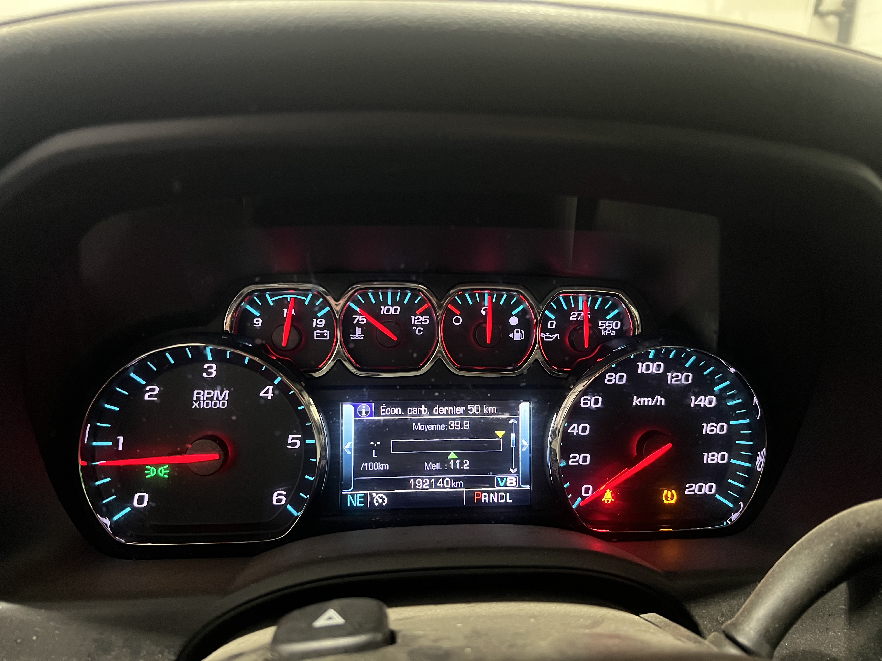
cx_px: 441
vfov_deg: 53.1
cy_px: 330
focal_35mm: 26
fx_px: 662
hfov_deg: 67.3
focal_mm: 5.7
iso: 500
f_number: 1.5
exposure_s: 1/30
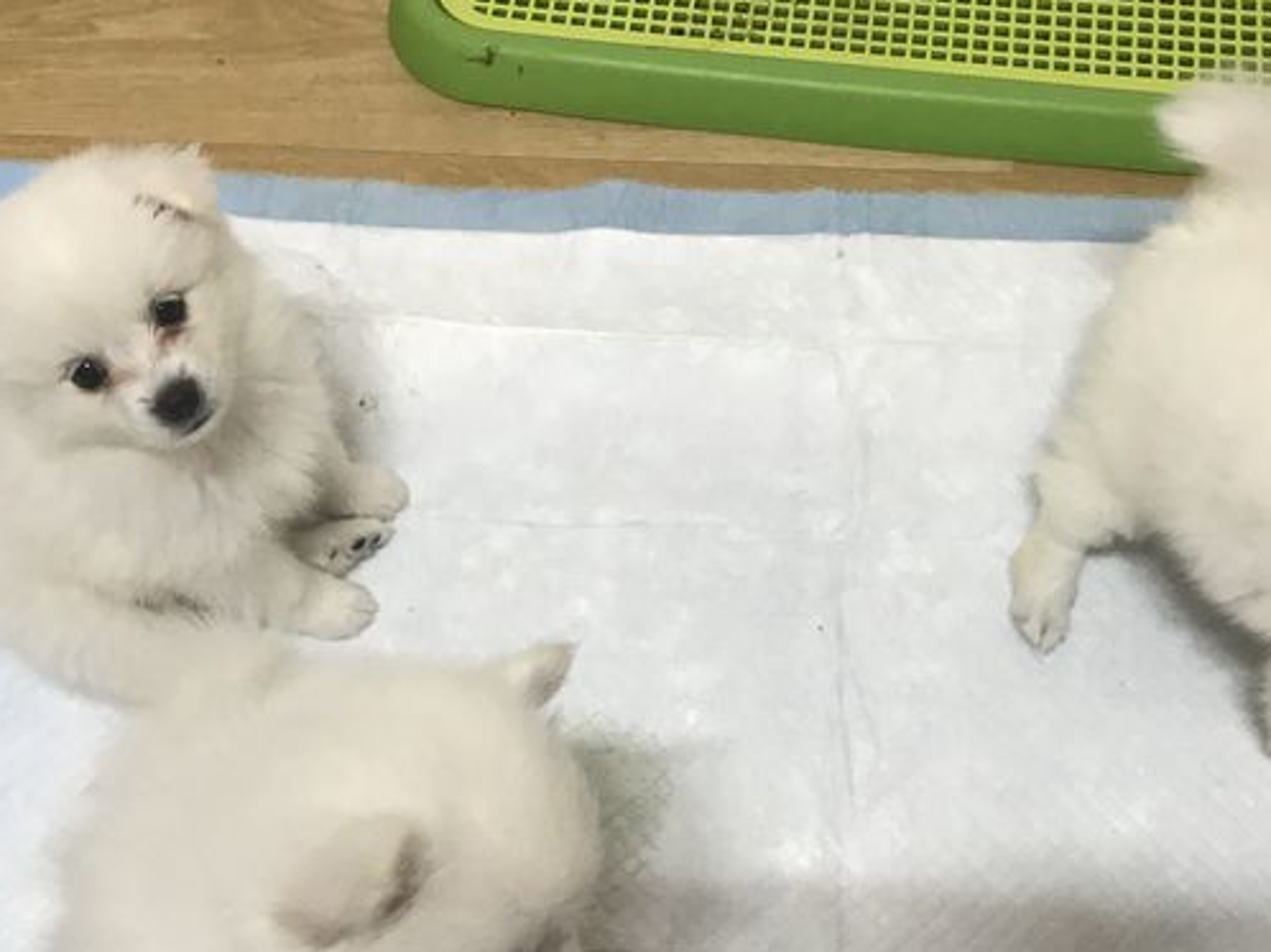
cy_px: 704
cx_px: 625
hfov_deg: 42.1
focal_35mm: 45
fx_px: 1651
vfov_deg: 31.6
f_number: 1.8
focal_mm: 3.99
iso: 40
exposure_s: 1/30
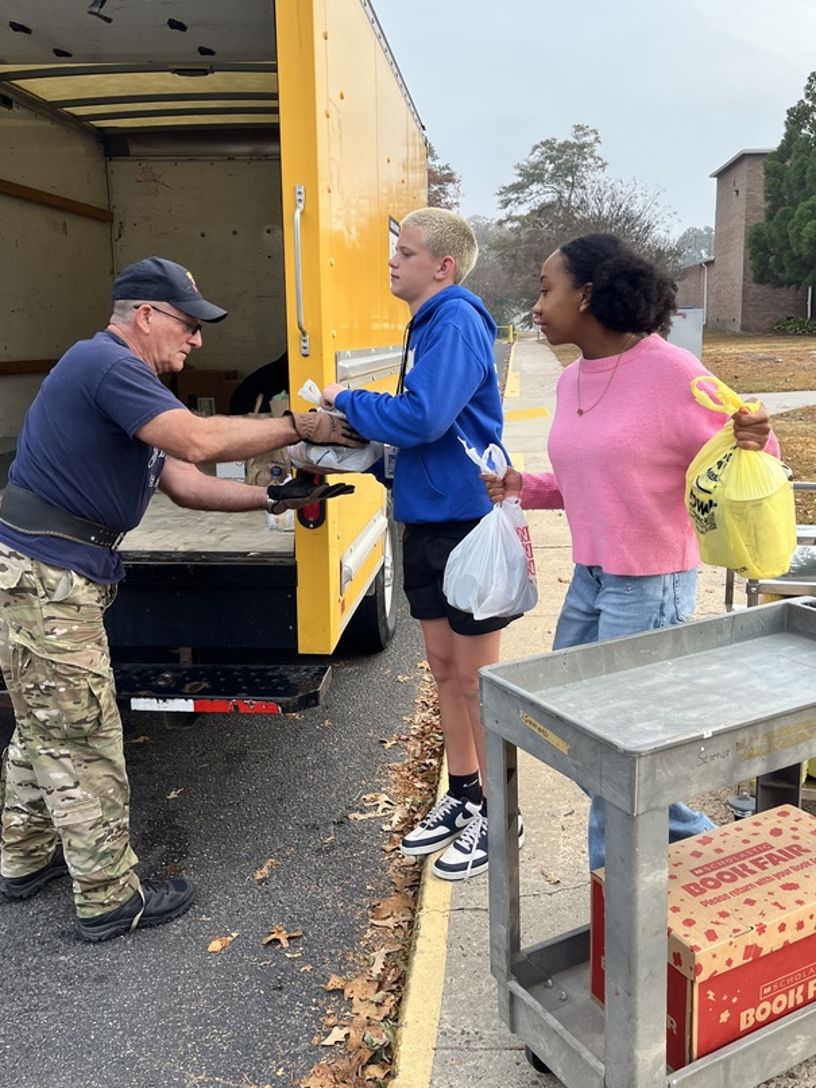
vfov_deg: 55.4
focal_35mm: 33
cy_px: 528
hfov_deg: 42.8
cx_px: 463
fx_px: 1037
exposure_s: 1/693
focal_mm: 5.1
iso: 50
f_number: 1.6
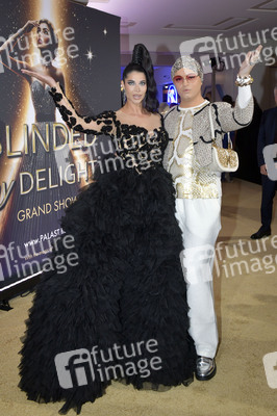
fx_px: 370
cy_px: 208
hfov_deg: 41.0
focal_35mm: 32
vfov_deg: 58.8
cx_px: 138
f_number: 6.3
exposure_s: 1/250
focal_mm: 32
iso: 1250
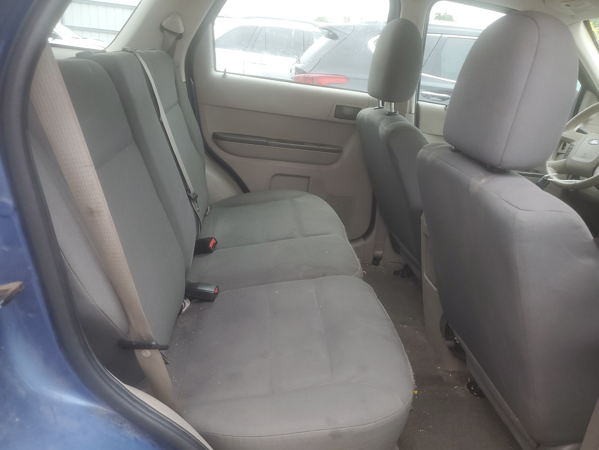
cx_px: 300
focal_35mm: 26
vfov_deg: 53.1
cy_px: 225
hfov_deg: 67.3
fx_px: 450
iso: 61
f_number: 1.5
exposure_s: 1/120
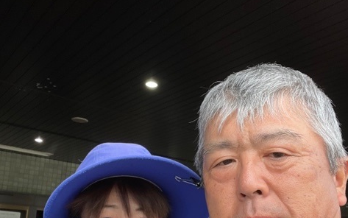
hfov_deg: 46.2
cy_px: 179
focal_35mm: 43
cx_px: 175
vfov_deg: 29.1
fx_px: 408
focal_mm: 2.71
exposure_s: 1/121
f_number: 2.2
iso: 50
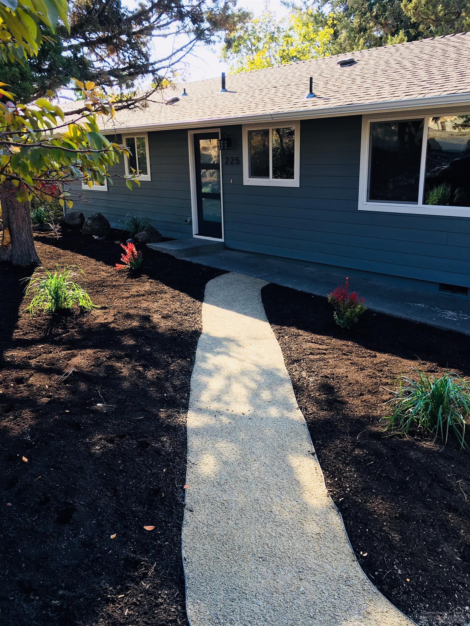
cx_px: 235
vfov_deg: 61.7
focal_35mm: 29
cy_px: 313
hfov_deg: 48.2
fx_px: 525
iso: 25
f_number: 2.2
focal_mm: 4.15
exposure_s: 1/234
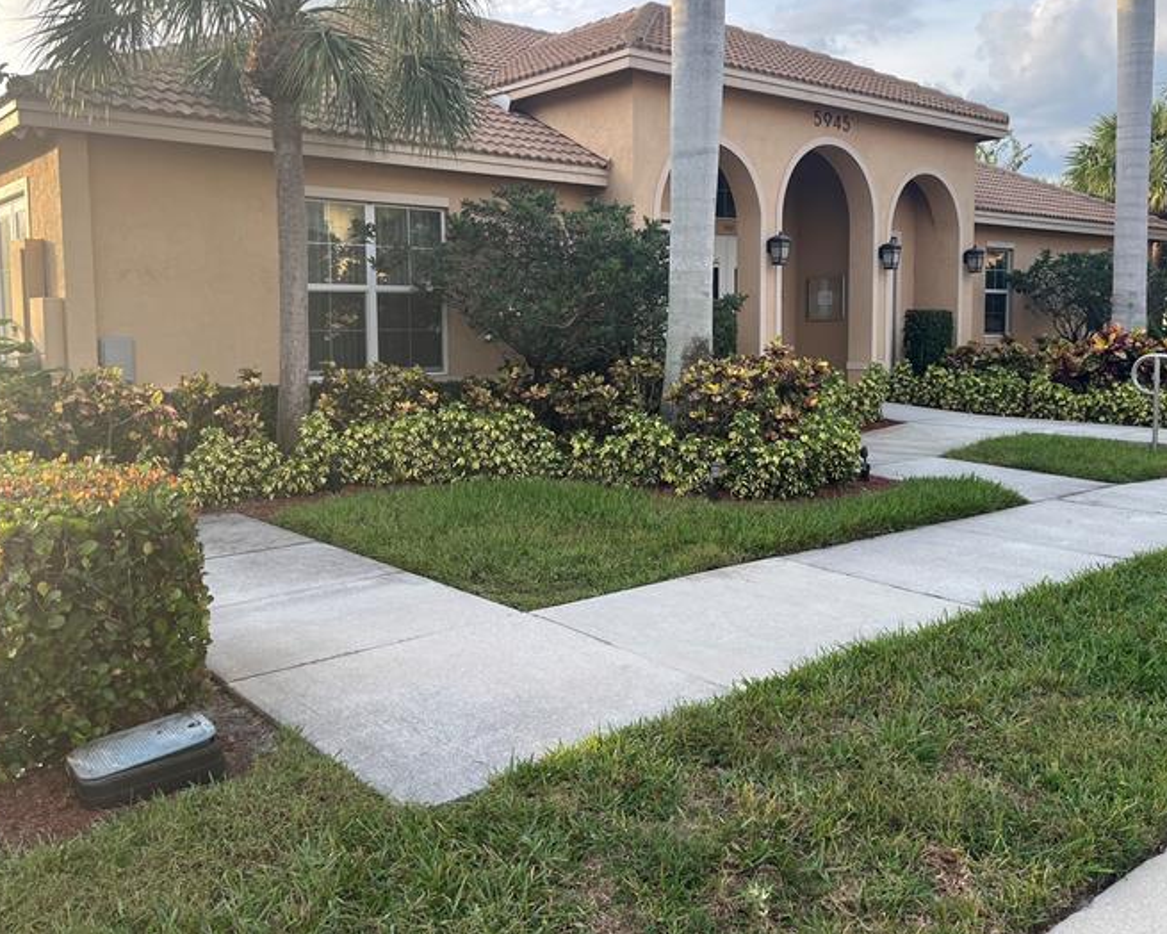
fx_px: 1071
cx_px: 604
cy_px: 405
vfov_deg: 47.0
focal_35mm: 31
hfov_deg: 57.2
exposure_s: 1/397
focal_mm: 5.1
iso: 50
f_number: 1.6
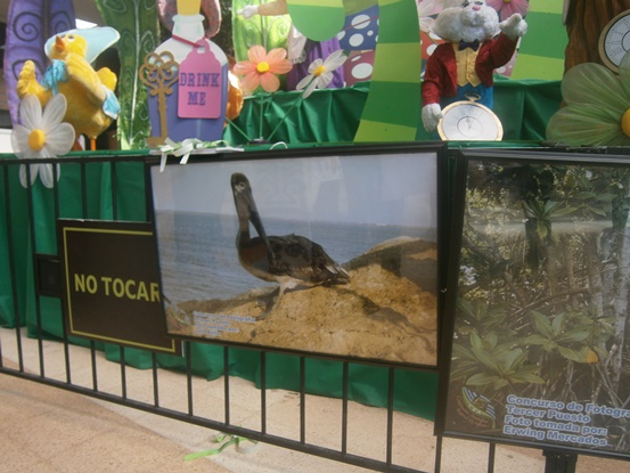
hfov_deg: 67.3
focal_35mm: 26
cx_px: 315
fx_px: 473
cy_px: 236
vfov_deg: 53.1
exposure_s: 1/80
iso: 80
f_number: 2.8
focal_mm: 4.7
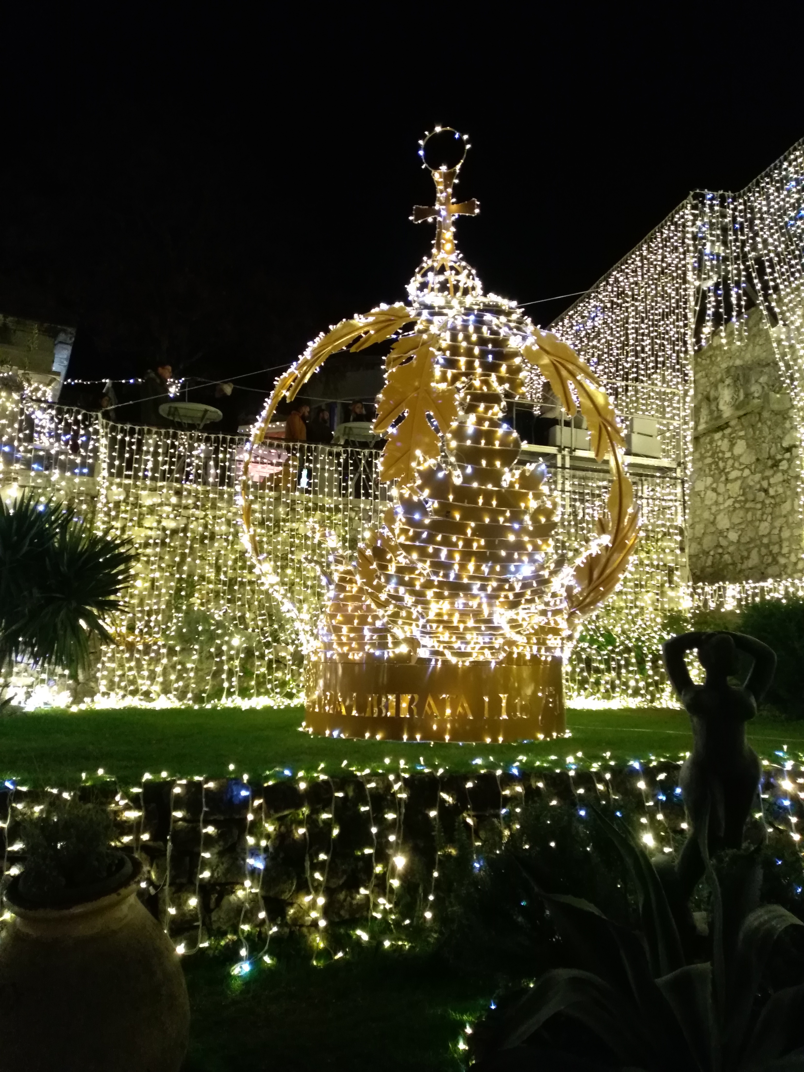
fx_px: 805
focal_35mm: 26
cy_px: 536
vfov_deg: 67.3
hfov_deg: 53.1
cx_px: 402
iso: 777
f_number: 2
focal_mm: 3.54
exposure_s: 1/20
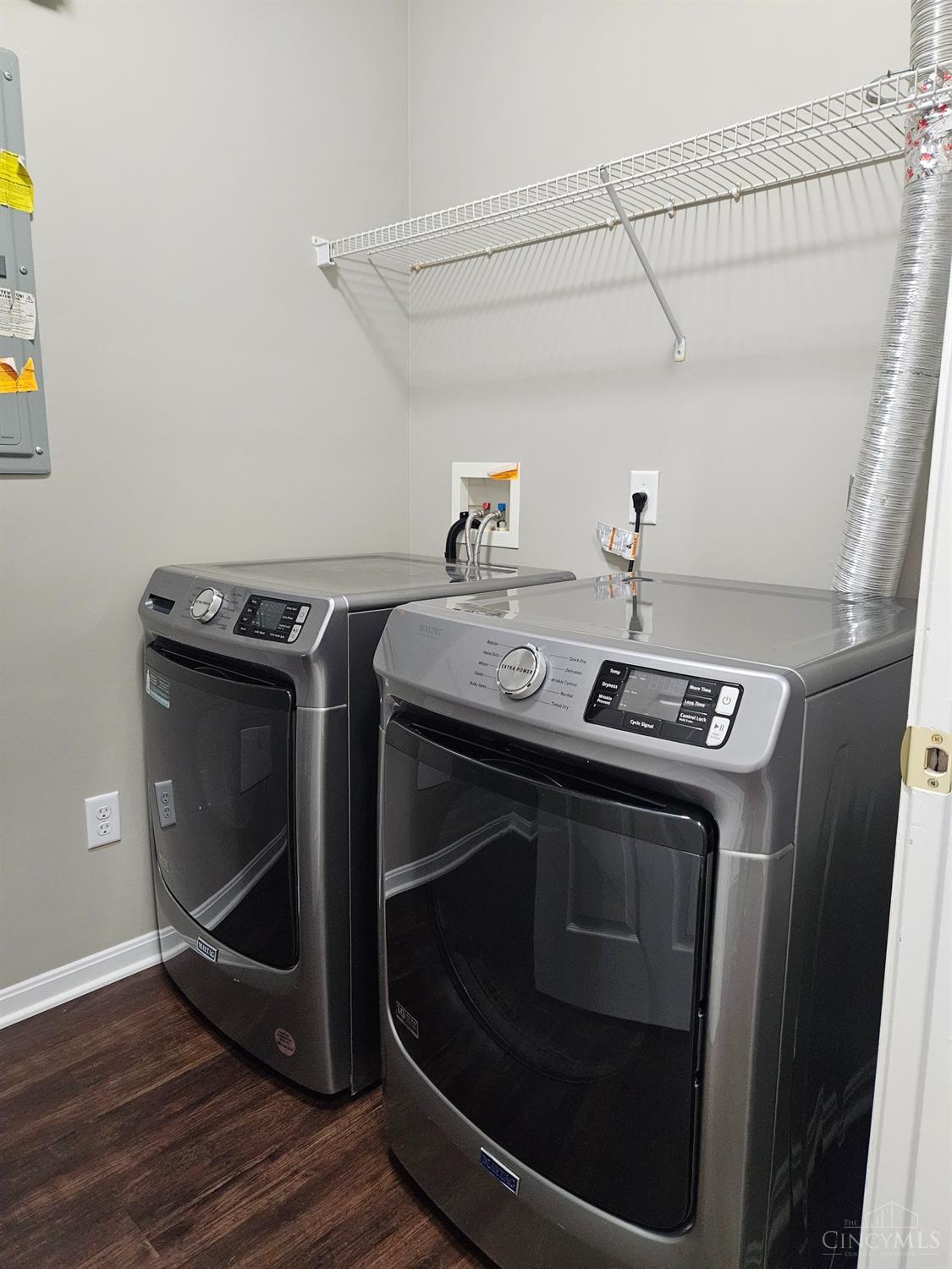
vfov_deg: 73.9
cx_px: 476
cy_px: 634
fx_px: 843
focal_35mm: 23
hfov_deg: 58.9
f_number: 1.8
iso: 1000
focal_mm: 5.4
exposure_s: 1/120
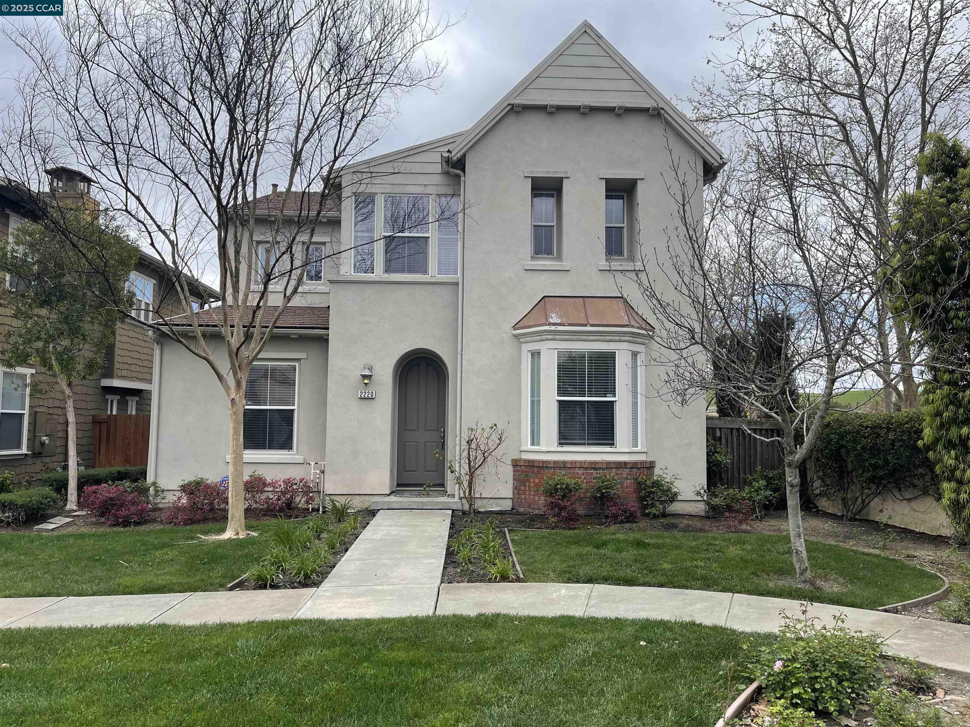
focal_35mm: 25
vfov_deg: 54.9
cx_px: 485
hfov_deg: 69.4
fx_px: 701
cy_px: 364
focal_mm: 5.1
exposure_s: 1/2049
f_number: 1.6
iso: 32
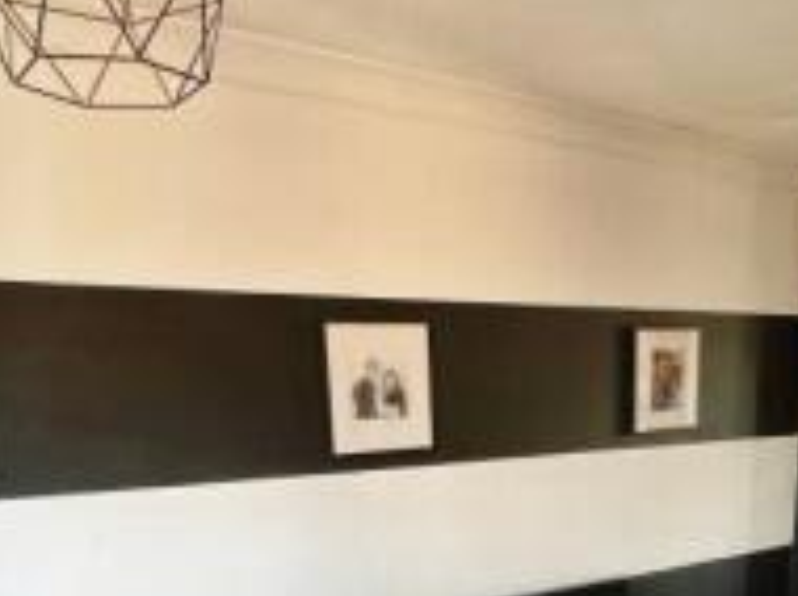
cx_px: 468
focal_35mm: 43
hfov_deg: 43.7
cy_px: 678
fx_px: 990
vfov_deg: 29.7
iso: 160
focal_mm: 2.22
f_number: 2.2
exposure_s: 1/50
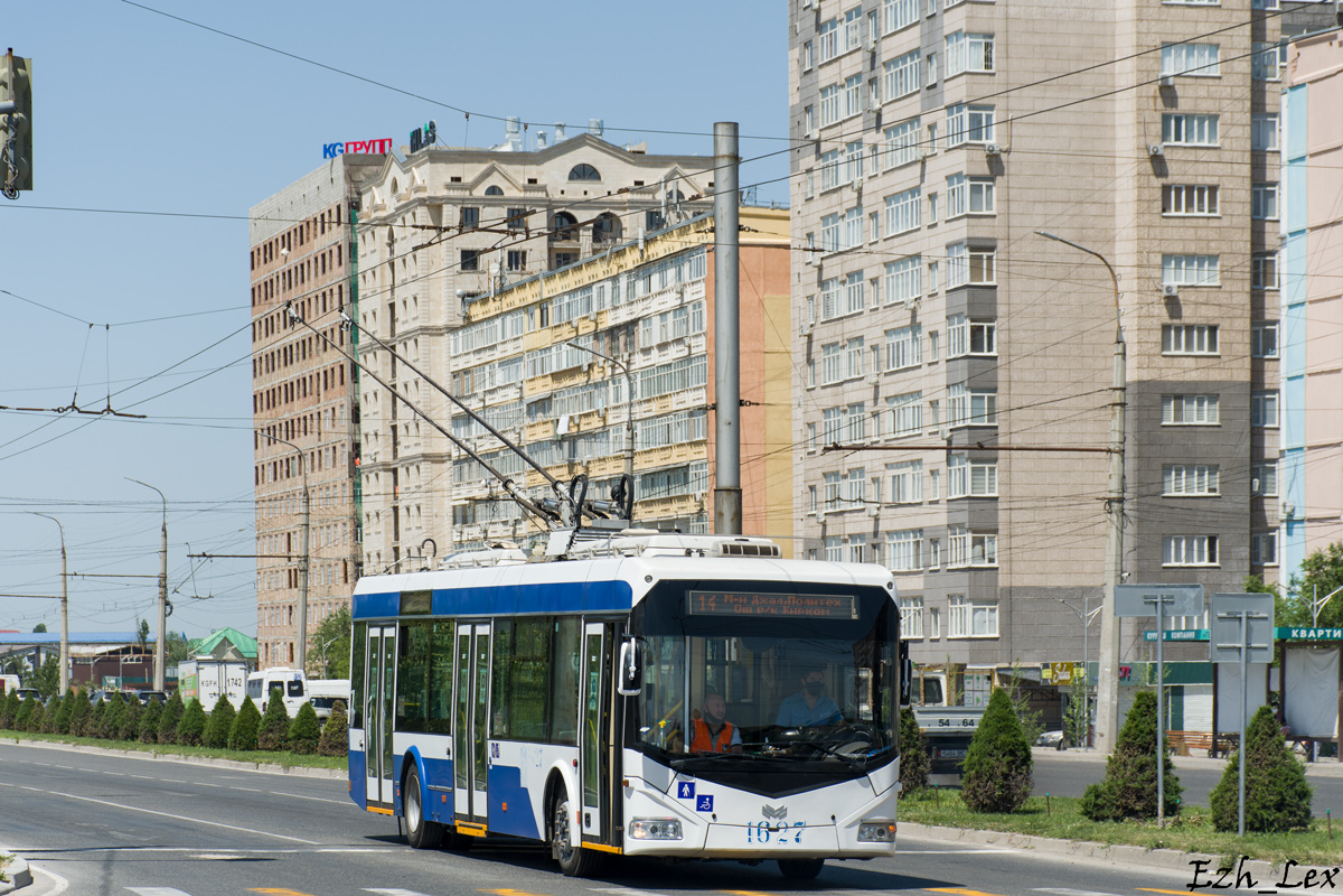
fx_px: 3917
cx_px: 672
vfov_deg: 13.0
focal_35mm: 105
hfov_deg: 19.5
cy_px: 448
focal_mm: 70
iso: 100
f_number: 8
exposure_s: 1/500
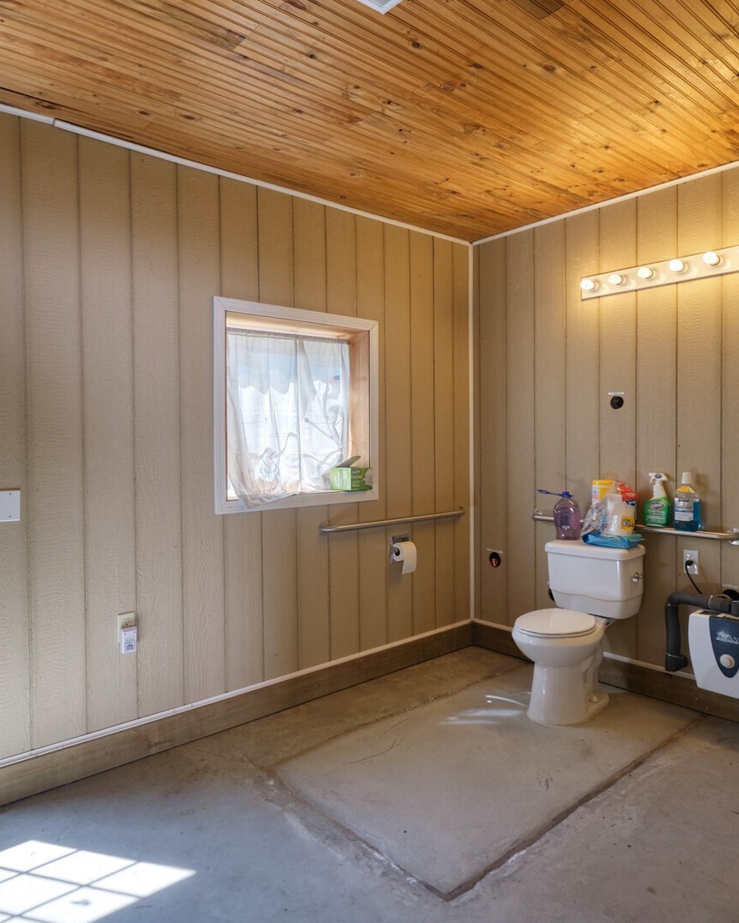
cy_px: 448
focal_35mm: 22
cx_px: 384
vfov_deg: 75.0
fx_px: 601
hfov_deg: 63.1
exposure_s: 1/160
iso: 160
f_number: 4.5
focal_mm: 10
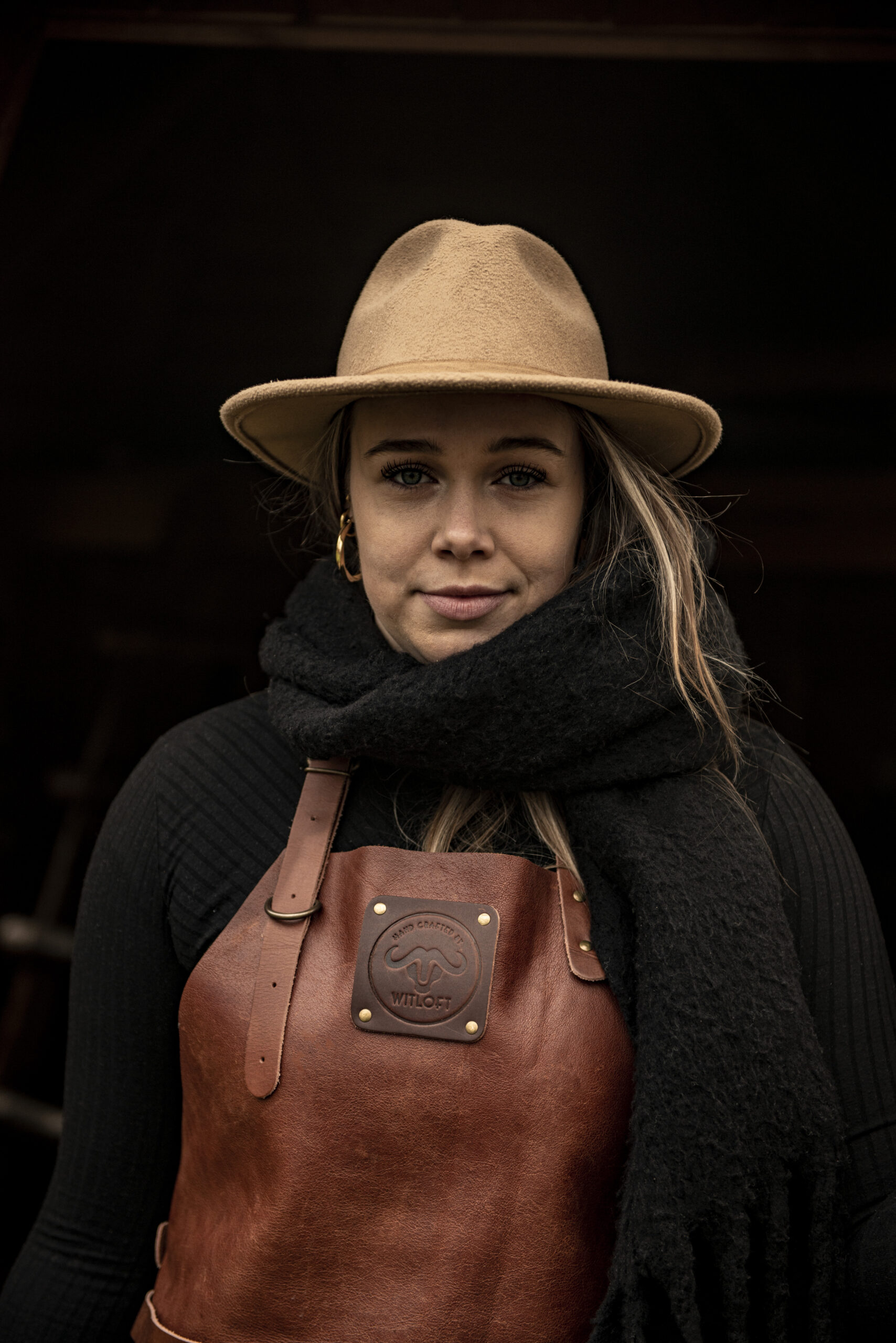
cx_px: 448
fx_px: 2462
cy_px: 672
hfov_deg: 20.6
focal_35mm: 66
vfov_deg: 30.5
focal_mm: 66
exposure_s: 1/1000
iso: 400
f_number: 2.8
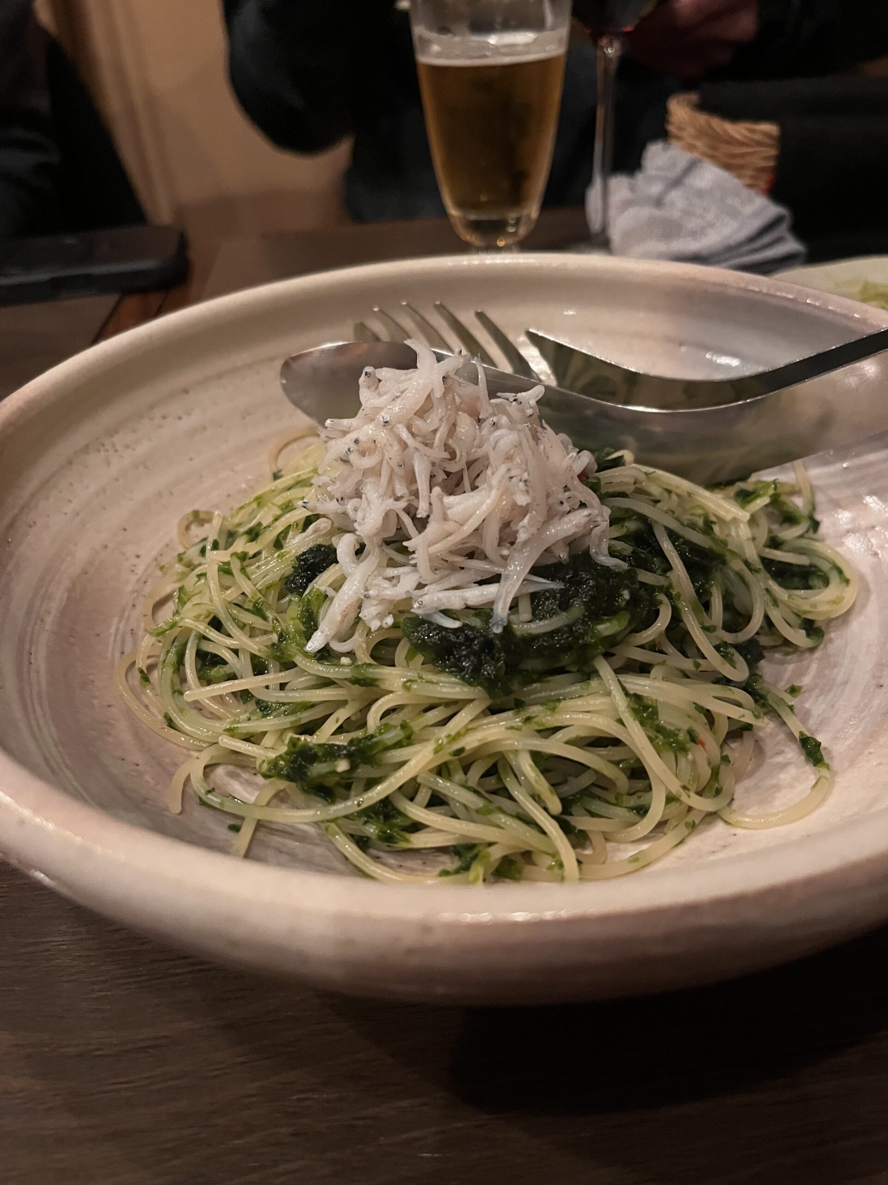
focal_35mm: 26
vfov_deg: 67.3
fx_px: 889
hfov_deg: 53.1
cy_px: 592
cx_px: 444
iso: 640
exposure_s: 1/25
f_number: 1.6
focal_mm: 5.1
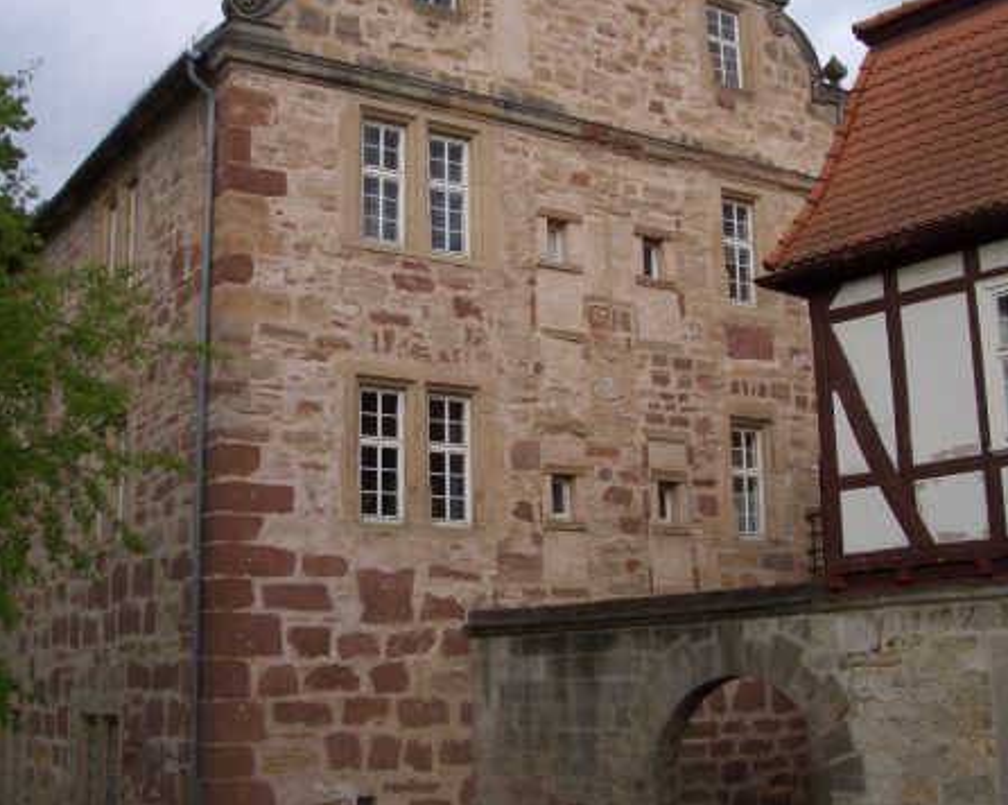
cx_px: 506
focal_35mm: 46
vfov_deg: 32.6
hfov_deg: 40.4
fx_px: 1371
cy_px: 332
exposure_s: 1/160
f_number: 4.3
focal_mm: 5.8
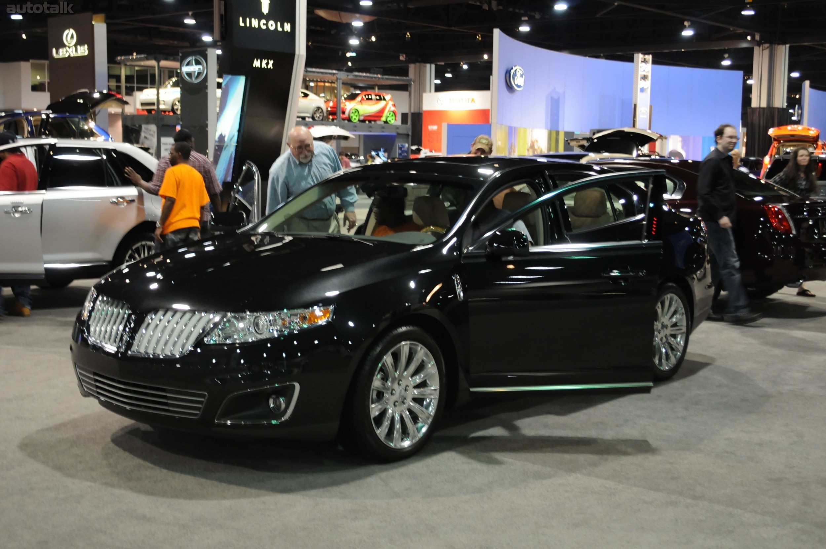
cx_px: 413
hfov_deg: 41.2
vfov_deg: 28.0
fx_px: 1100
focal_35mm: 48
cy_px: 274
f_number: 4.8
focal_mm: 32
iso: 800
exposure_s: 1/20
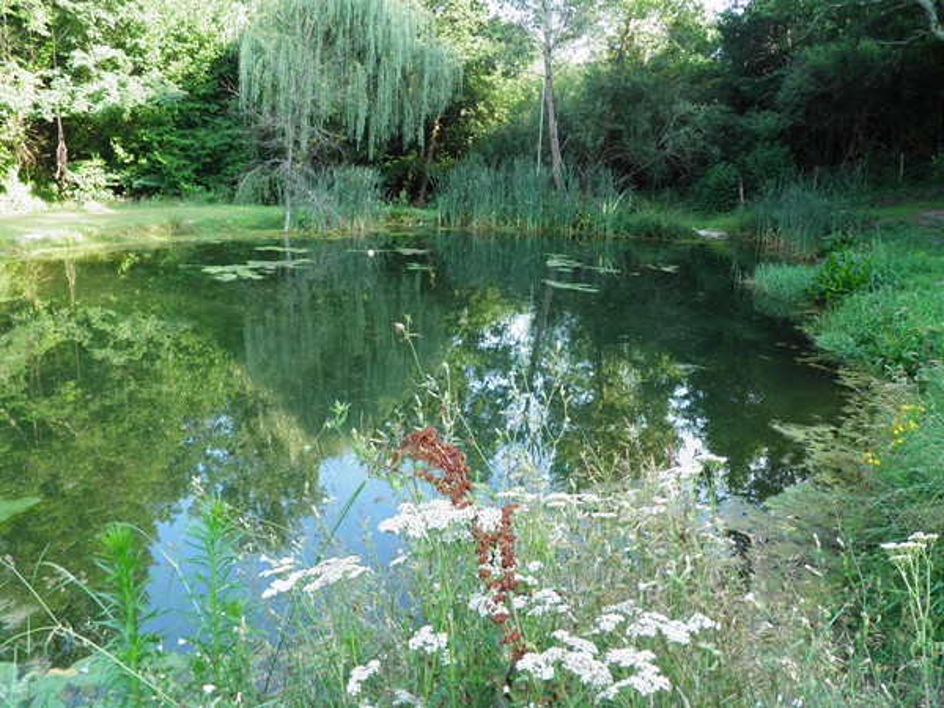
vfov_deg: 49.7
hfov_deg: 63.4
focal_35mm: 28
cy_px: 354
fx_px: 764
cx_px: 472
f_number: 3.6
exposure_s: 1/40
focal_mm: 4.9
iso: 50
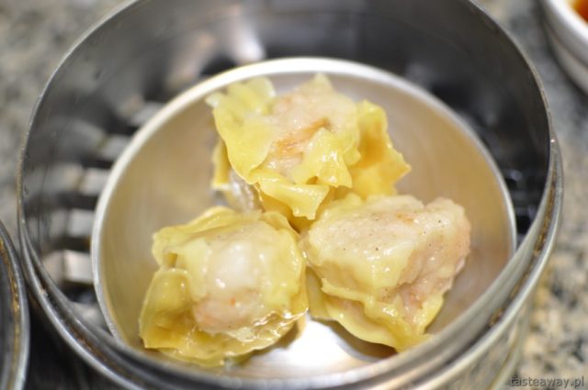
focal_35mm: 52
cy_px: 195
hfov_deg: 37.9
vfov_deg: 25.7
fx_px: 856
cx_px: 294
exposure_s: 1/60
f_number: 2.8
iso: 560
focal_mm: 35
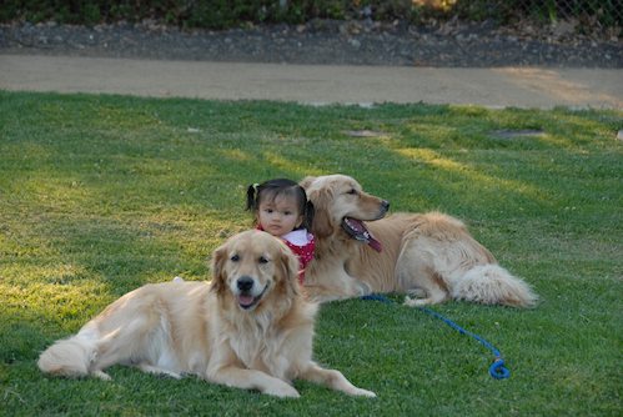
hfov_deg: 15.2
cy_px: 208
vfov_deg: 10.2
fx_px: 2339
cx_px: 312
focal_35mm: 135
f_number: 5.6
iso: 100
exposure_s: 1/45
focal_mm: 90
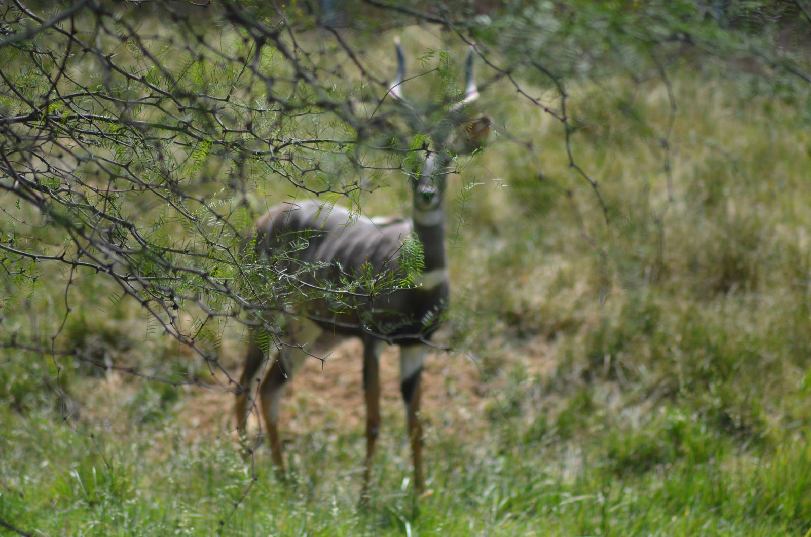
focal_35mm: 360
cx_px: 406
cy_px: 268
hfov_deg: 5.7
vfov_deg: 3.8
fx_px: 8094
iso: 400
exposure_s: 1/1250
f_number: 5
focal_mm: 240
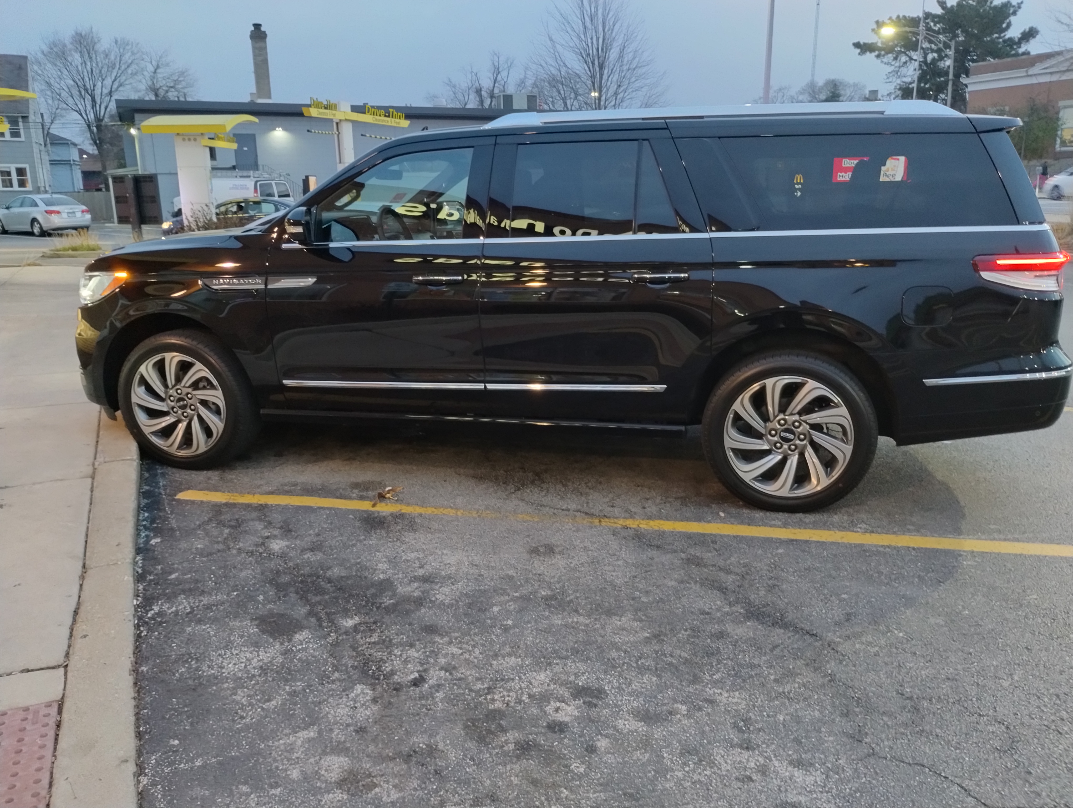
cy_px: 404
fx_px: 869
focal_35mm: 28
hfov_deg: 63.4
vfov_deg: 49.9
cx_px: 536
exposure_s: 1/20
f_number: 1.8
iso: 1934
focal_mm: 4.27
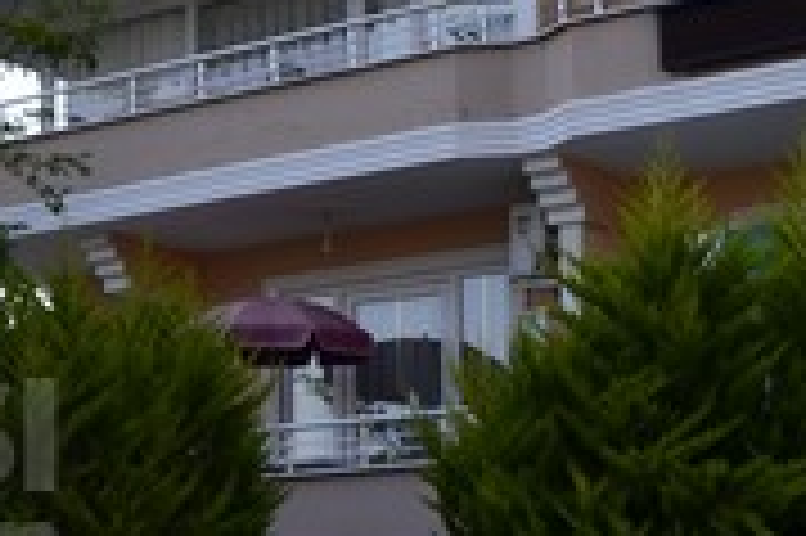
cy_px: 468
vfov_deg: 12.7
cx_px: -495
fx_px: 2393
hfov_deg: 16.8
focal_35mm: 107
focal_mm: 18
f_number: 11
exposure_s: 1/125
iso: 160
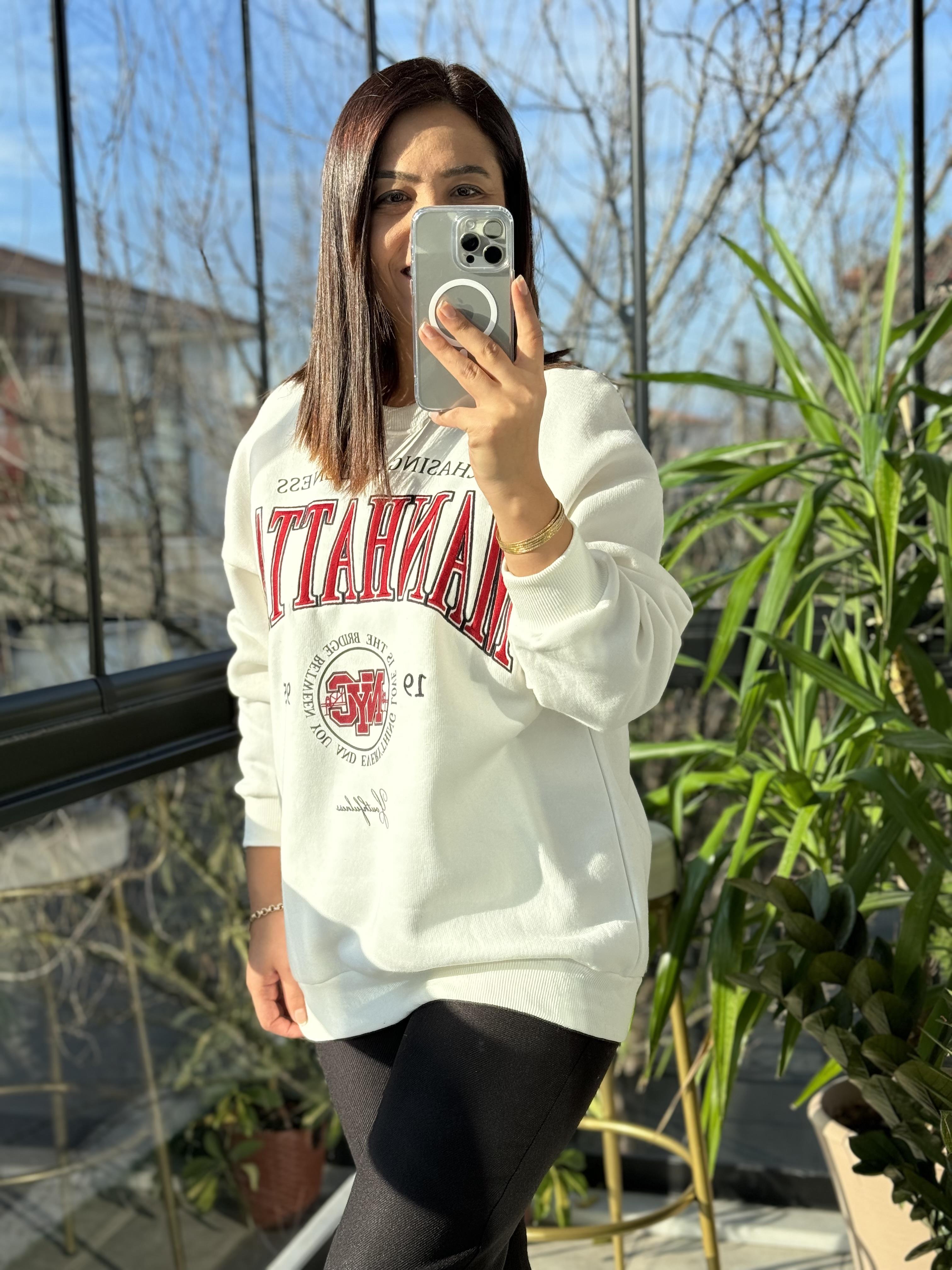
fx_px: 1760
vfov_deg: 39.7
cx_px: 476
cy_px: 635
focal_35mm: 48
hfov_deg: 30.3
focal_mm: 6.86
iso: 64
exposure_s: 1/980
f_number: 1.78
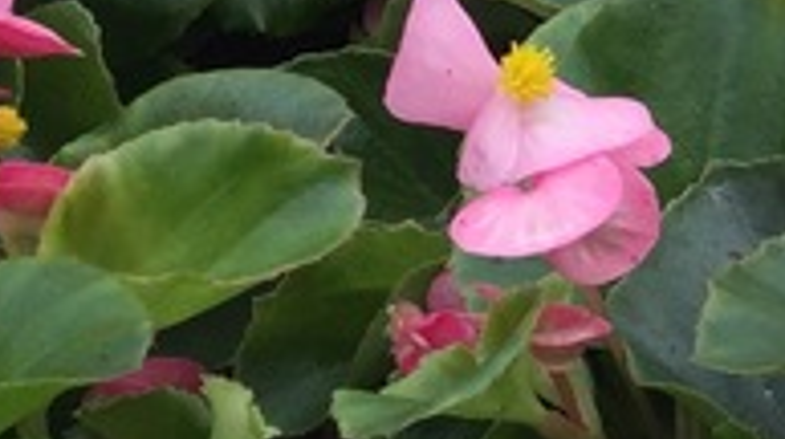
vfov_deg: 7.2
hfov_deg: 11.3
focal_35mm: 168
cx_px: 1704
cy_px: 134
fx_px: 3493
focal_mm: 4.15
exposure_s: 1/706
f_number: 2.2
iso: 32
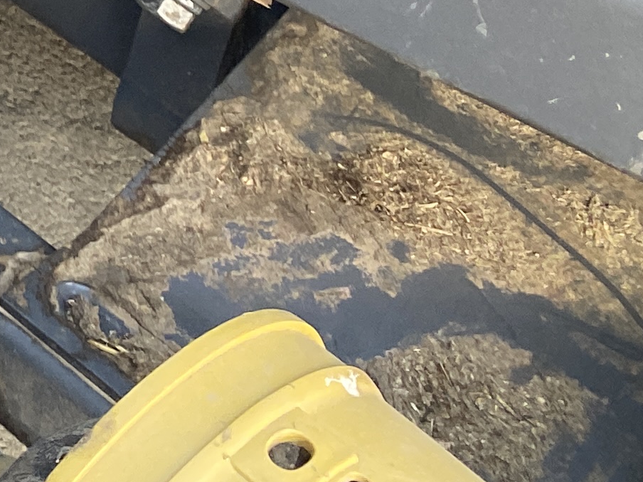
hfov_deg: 14.1
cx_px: -666
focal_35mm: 116
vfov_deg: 11.3
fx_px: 2155
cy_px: -532
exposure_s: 1/121
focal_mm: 4.25
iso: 100
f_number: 1.8
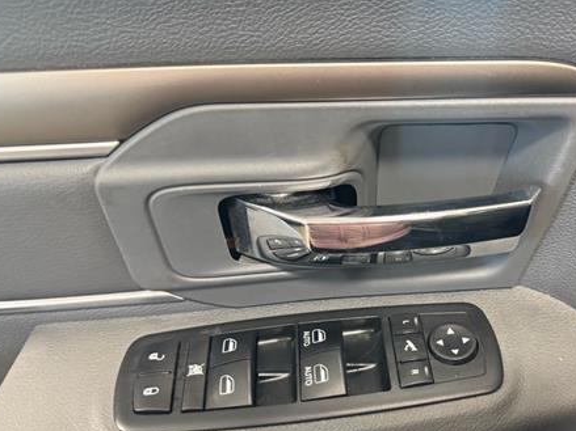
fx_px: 582
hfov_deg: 51.7
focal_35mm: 35
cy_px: 269
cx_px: 382
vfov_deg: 40.4
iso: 640
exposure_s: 1/60
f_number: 1.78
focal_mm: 6.76
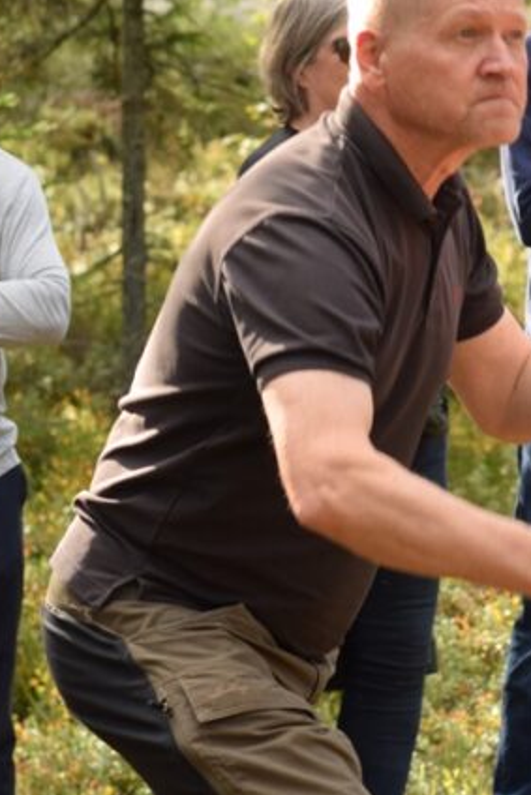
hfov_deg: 4.5
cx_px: 523
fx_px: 6813
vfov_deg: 6.7
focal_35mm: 308
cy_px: 555
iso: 200
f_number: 5.6
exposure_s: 1/200
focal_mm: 85
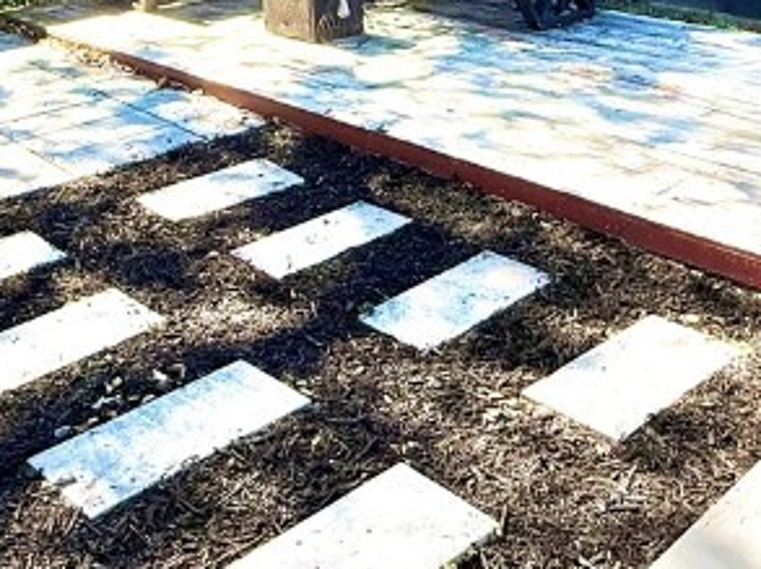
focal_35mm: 49
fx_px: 1076
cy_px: 55
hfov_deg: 38.9
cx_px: 423
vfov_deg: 28.4
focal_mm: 2.22
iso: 64
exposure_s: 1/381
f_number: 2.2
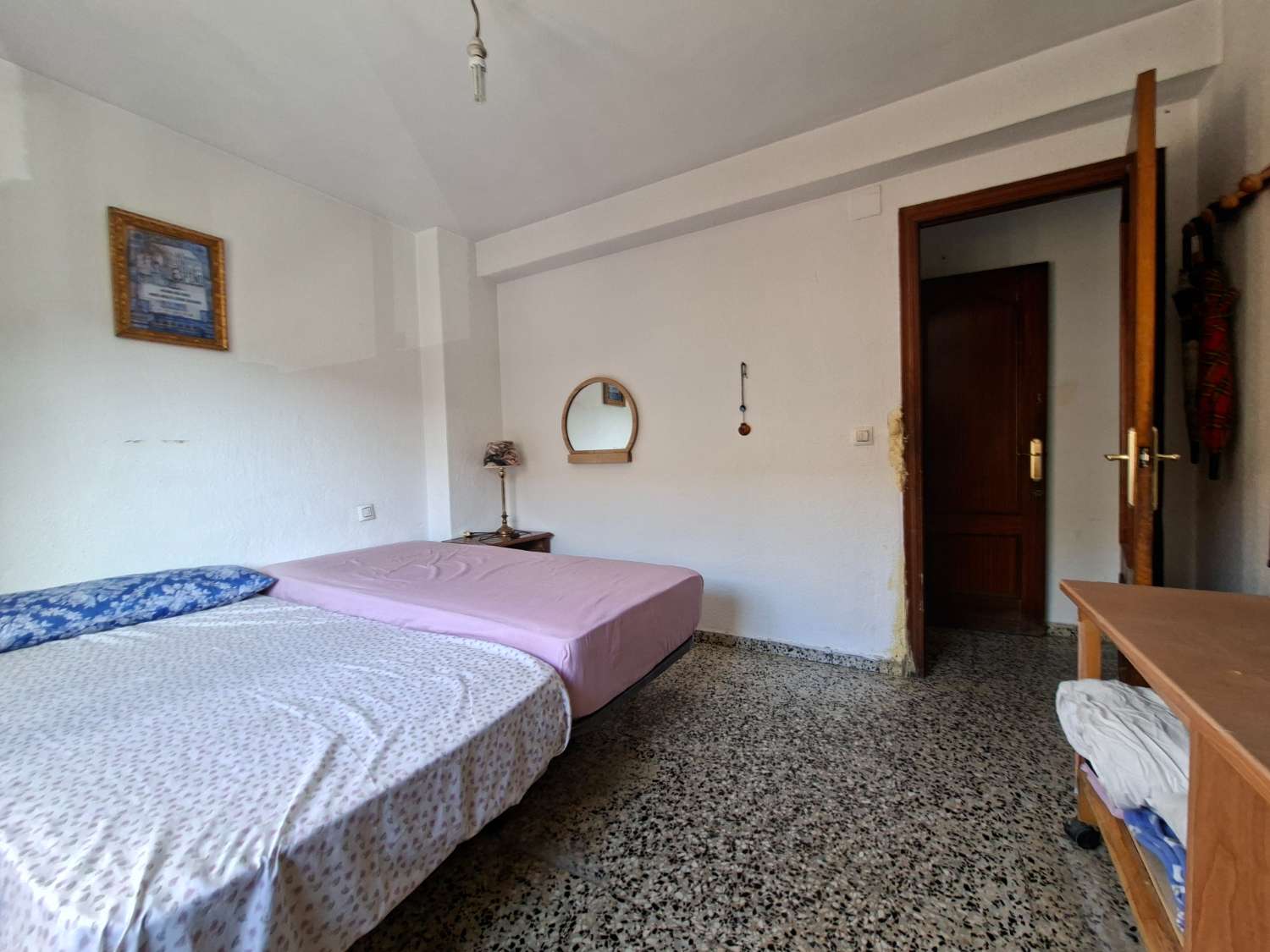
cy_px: 476
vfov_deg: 89.9
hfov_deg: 106.2
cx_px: 635
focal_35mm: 13
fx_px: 477
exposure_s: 1/40
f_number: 2.2
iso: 64
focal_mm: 1.74
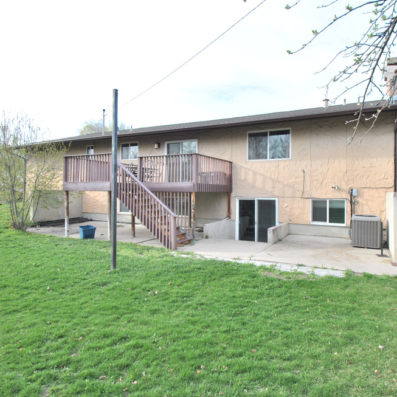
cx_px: 239
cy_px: 192
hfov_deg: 74.0
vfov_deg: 74.8
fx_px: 260
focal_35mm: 20
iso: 100
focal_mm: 10
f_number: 5.6
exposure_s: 1/125
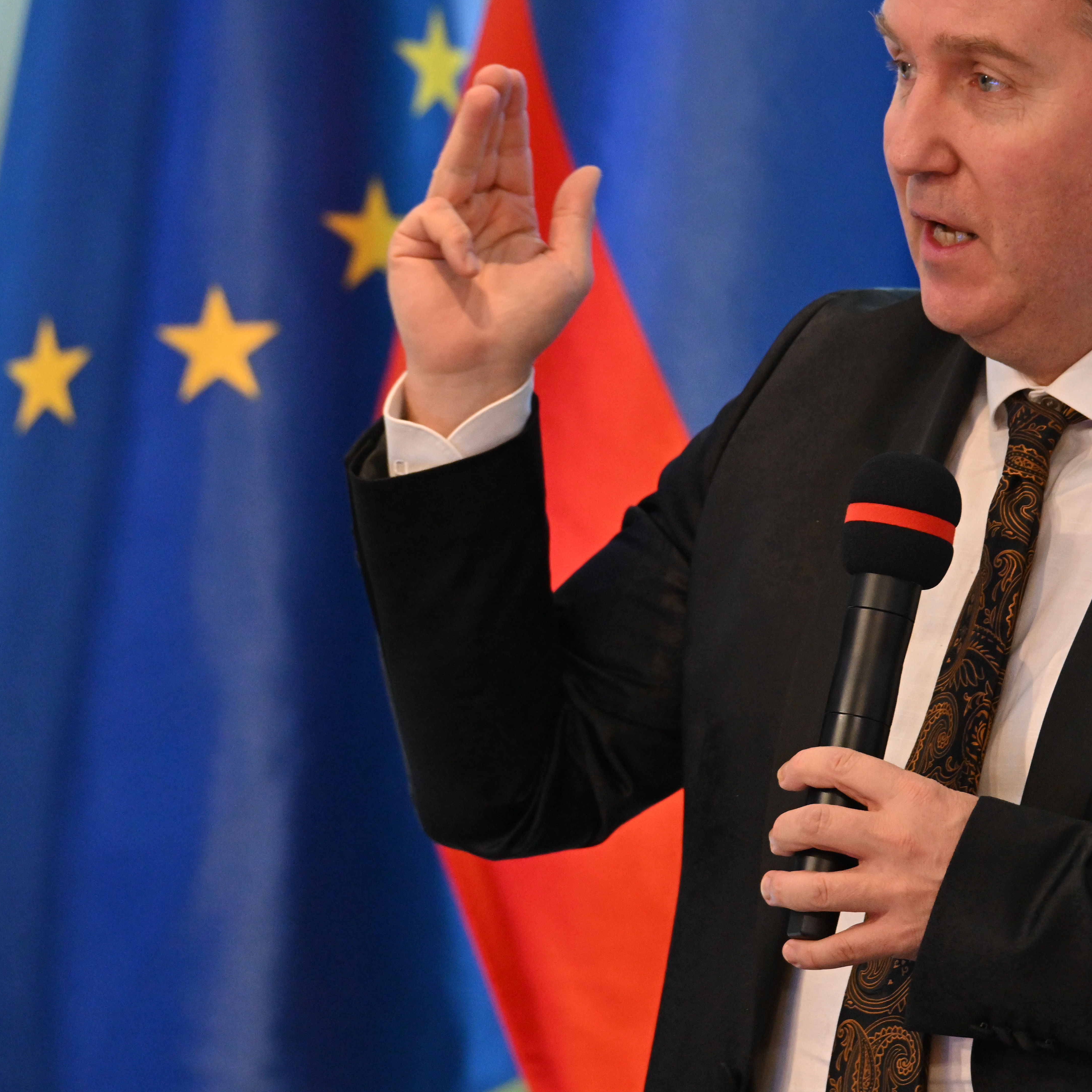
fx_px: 18595
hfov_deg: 3.4
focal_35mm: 521
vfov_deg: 3.4
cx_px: 854
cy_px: 418
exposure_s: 1/125
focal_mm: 320
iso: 3200
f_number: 5.6
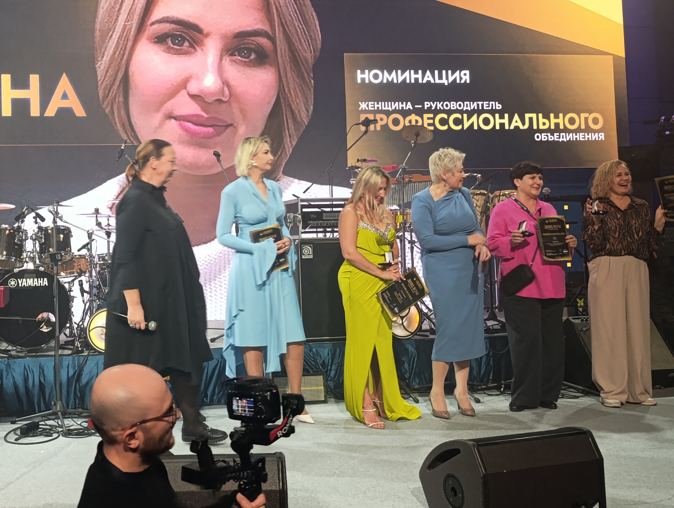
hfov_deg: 45.4
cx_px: 182
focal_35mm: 40
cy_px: 203
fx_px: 780
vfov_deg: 35.9
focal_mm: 6.14
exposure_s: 1/100
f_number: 1.6
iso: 1250
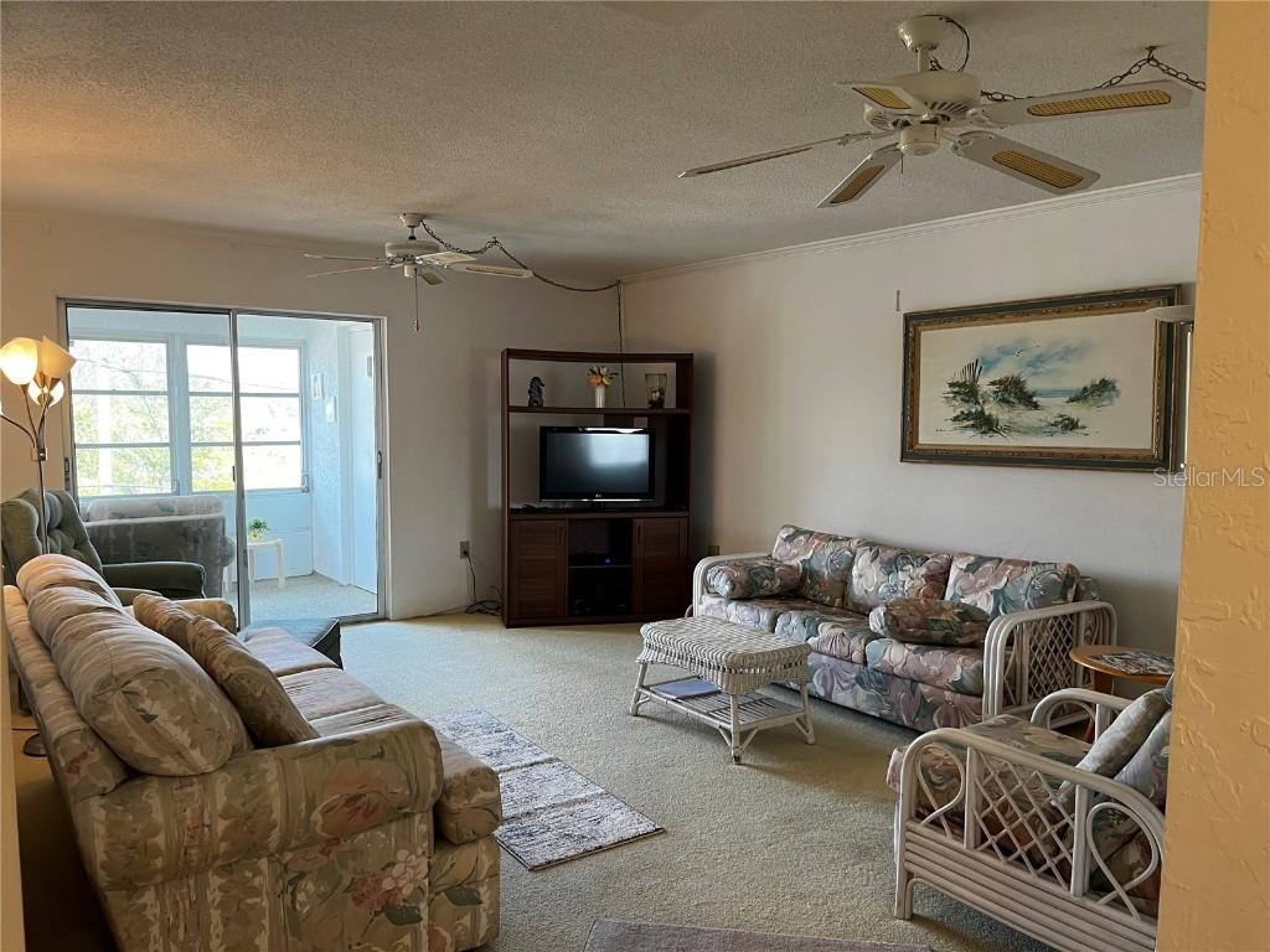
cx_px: 635
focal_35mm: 26
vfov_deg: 53.1
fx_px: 954
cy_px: 476
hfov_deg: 67.3
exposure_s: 1/60
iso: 100
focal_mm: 5.1
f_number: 1.6
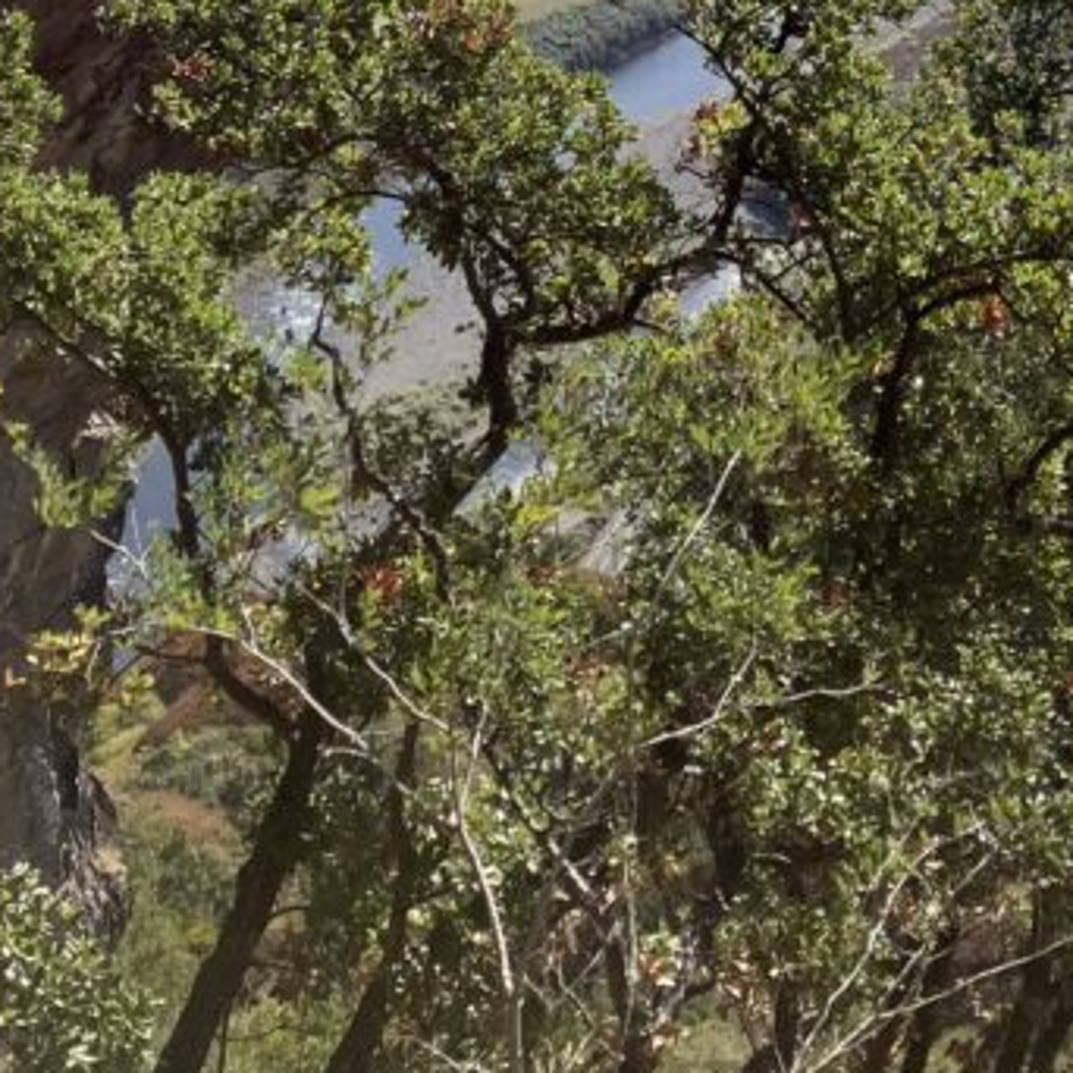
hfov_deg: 23.3
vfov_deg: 20.2
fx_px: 2595
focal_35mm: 74
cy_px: -515
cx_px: 715
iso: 32
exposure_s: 1/3745
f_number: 1.8
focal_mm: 3.99
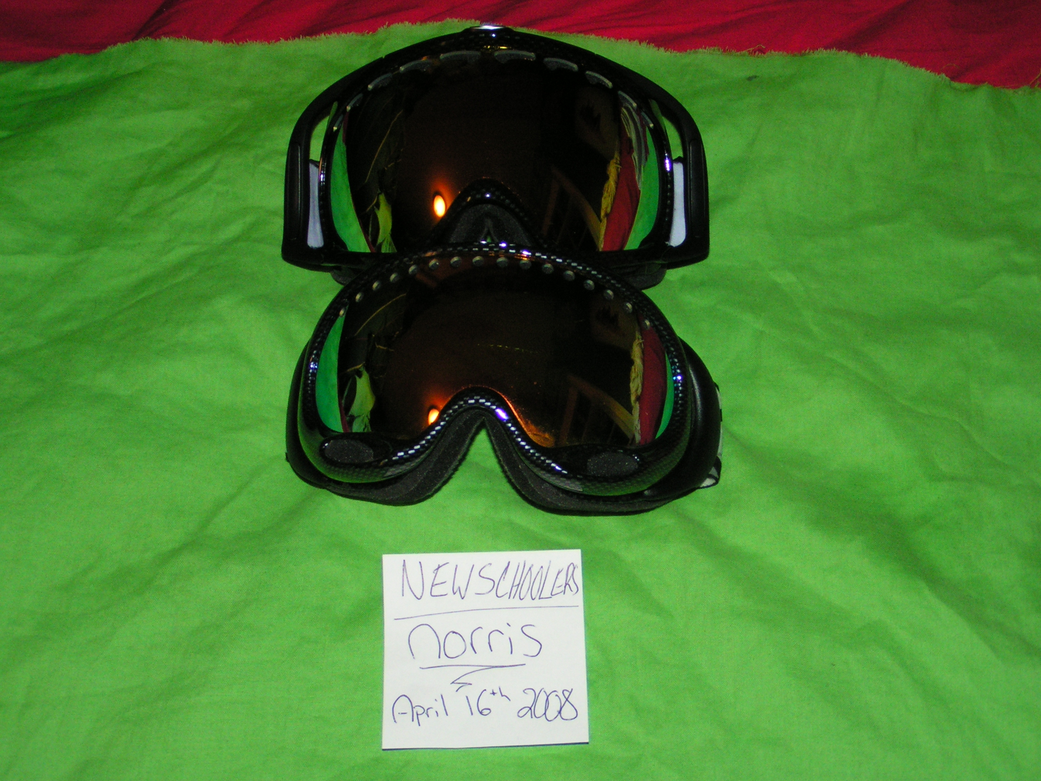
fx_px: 1564
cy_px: 390
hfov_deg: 36.8
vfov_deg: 28.0
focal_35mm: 52
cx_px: 520
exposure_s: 1/60
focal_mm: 8
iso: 200
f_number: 3.2
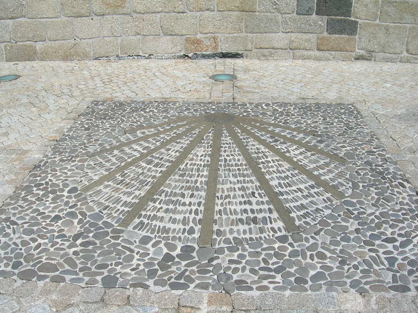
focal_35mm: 35
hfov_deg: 52.6
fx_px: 423
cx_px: 209
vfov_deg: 40.7
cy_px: 156
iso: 50
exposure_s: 1/250
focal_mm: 5.4
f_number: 4.8
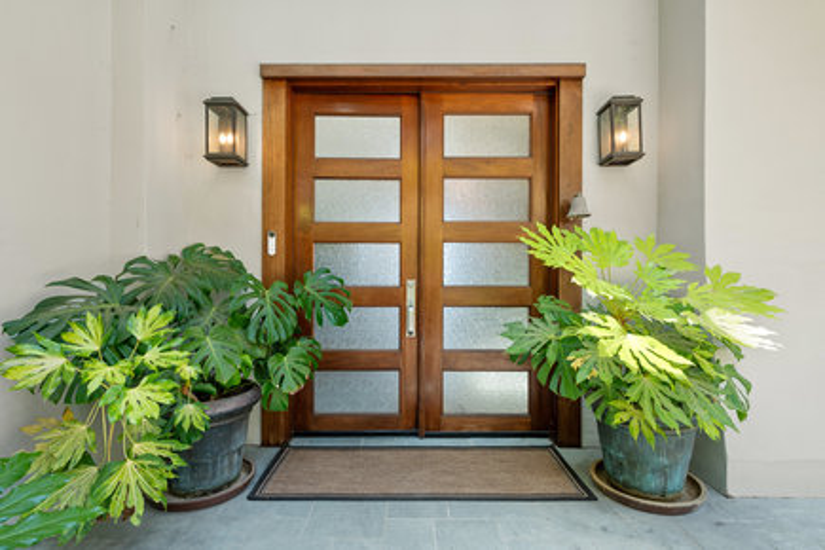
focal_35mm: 18
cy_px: 275
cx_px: 412
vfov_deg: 67.4
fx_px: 412
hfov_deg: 90.0
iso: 400
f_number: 10
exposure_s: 1/15
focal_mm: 18
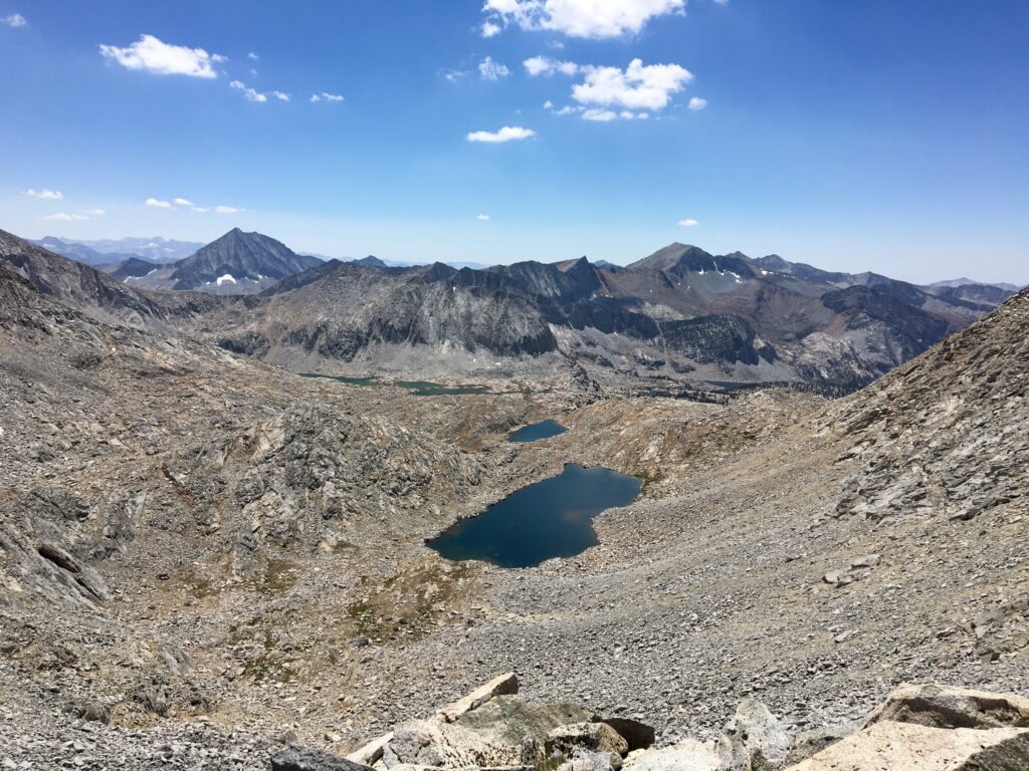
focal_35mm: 29
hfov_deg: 61.7
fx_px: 862
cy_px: 386
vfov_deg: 48.2
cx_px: 514
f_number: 2.2
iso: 25
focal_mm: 4.15
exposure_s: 1/2653
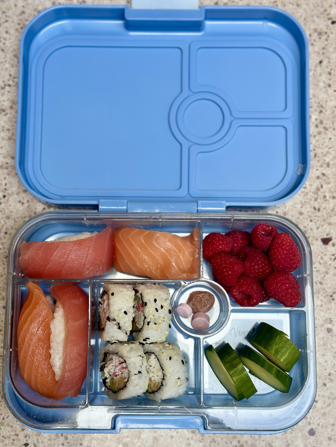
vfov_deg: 39.7
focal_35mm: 48
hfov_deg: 30.3
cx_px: 168
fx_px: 621
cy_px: 224
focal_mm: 6.86
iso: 100
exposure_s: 1/121
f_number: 1.78
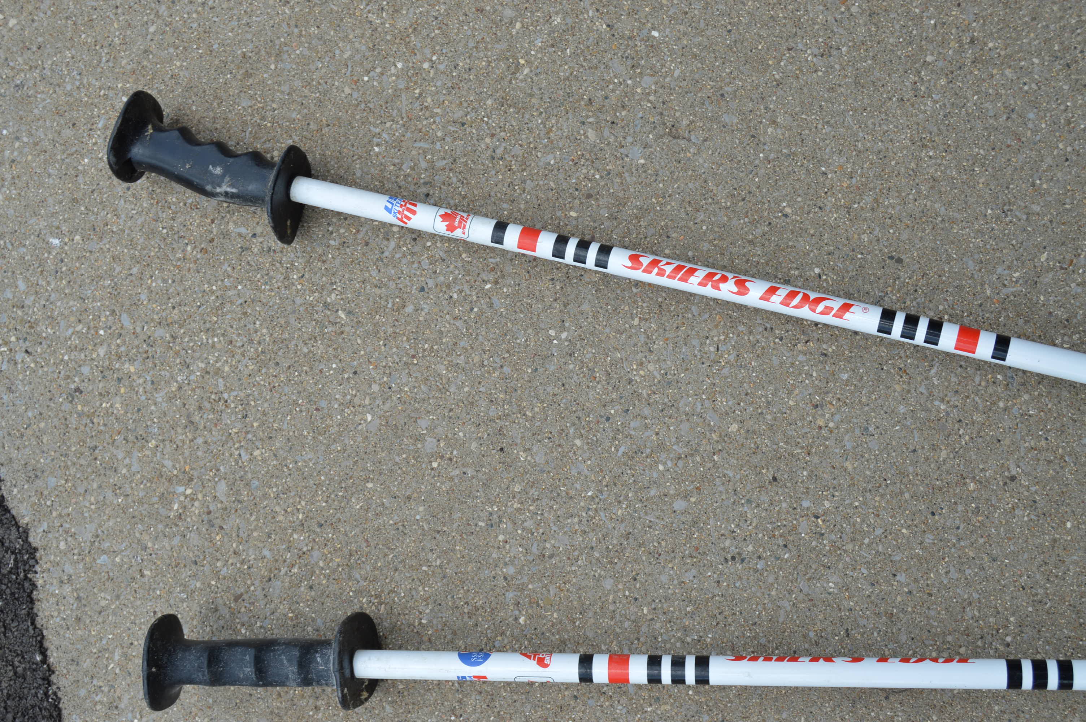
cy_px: 361
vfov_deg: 28.0
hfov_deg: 41.1
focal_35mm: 48
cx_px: 543
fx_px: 1447
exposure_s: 1/160
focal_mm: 32
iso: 100
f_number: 8
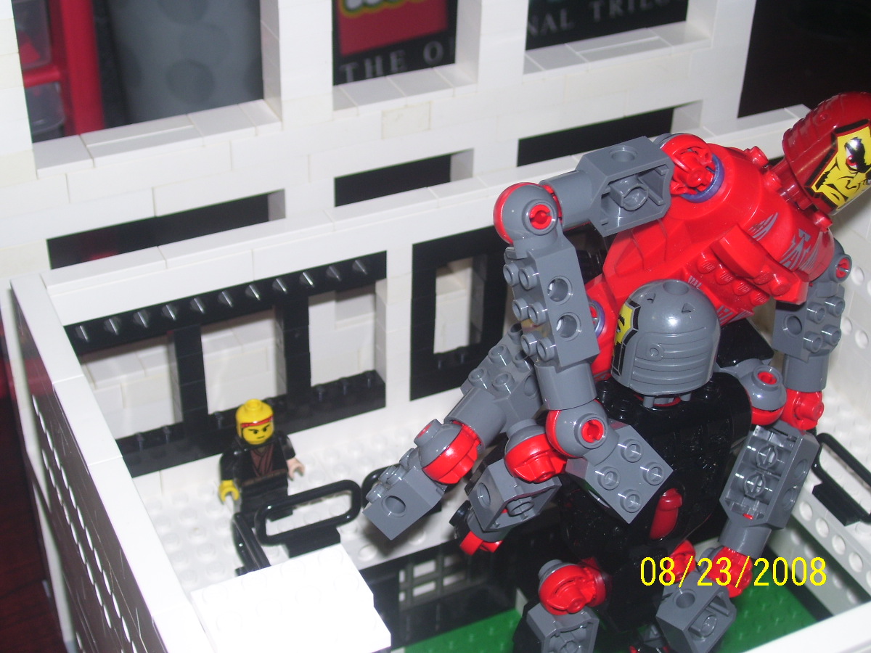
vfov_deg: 25.7
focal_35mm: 57
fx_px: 1434
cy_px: 326
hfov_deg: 33.8
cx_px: 436
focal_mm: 9.4
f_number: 3.4
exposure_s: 1/60
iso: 80
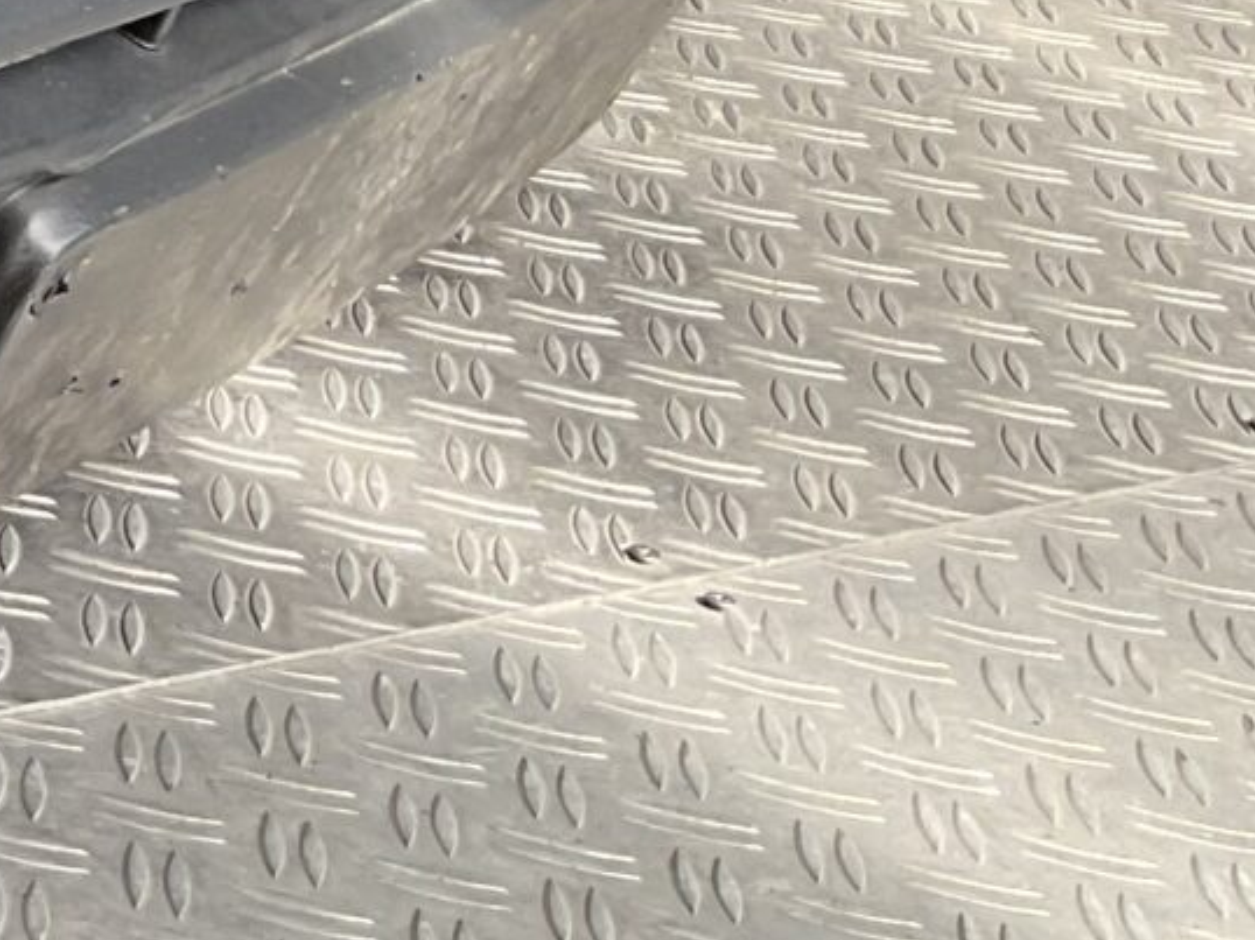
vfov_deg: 10.4
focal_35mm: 138
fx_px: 5001
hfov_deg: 12.2
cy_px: -441
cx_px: -1488
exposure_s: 1/120
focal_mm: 3
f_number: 1.8
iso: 20
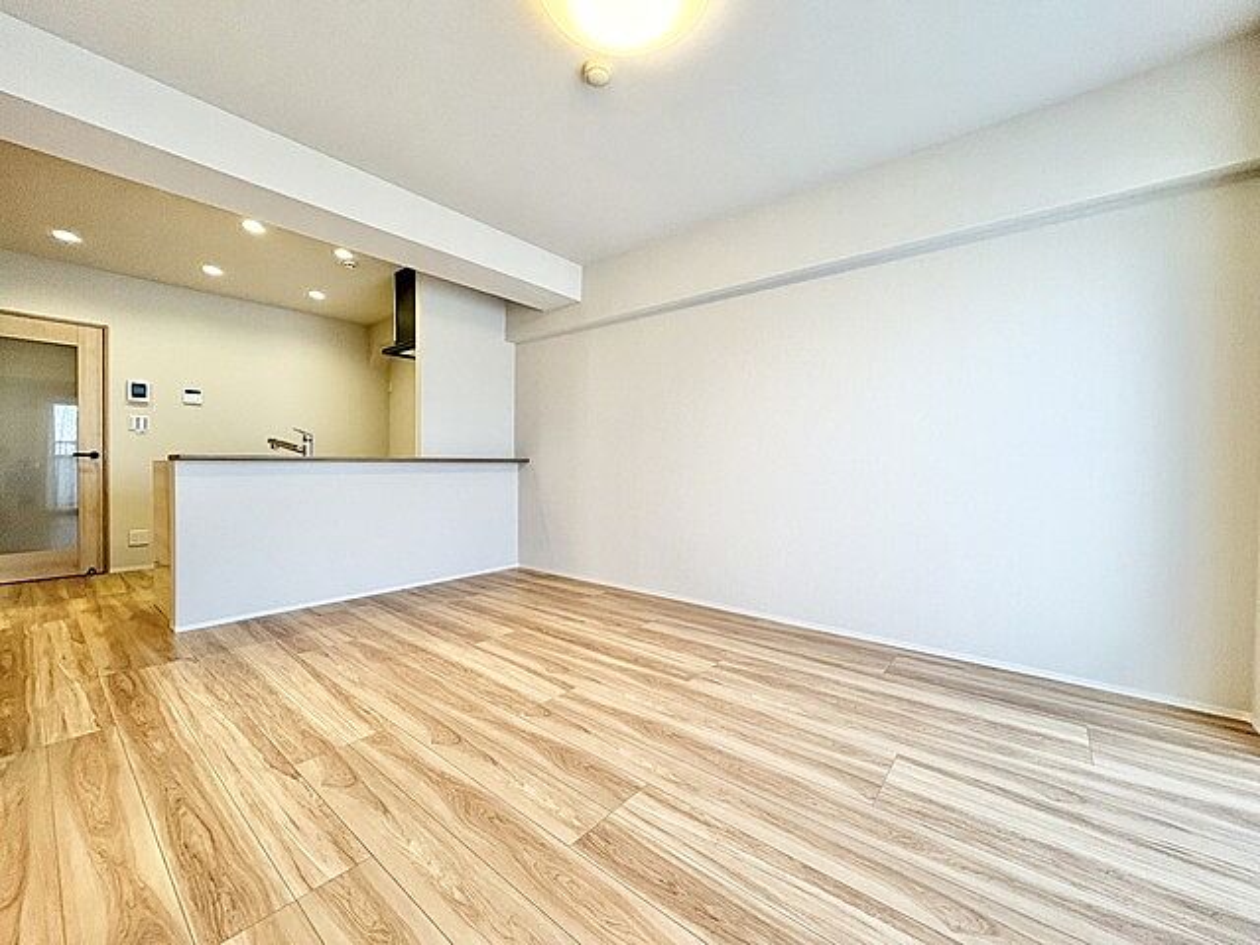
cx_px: 630
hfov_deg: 102.1
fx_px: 510
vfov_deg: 85.7
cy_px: 472
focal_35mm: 14
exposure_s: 1/100
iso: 100
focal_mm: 2.22
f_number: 2.2
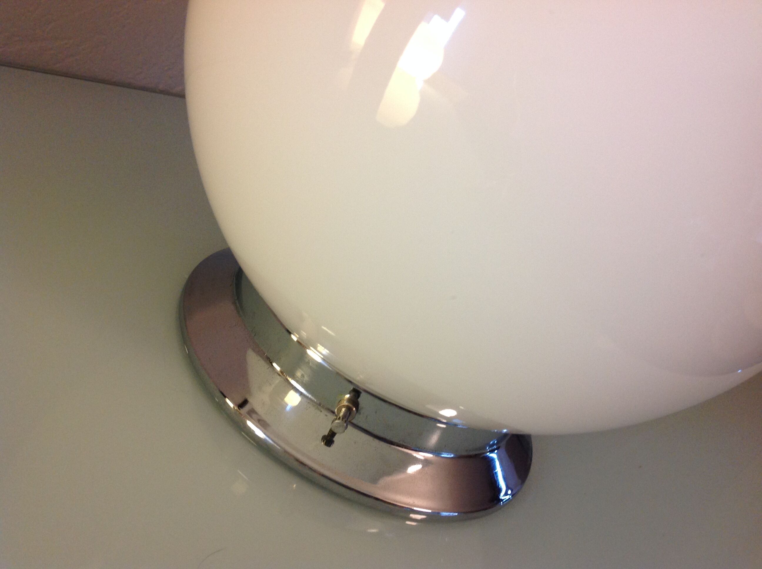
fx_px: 769
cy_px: 284
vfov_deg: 40.6
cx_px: 381
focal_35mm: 35
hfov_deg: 52.7
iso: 125
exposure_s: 1/17
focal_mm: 4.28
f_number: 2.4
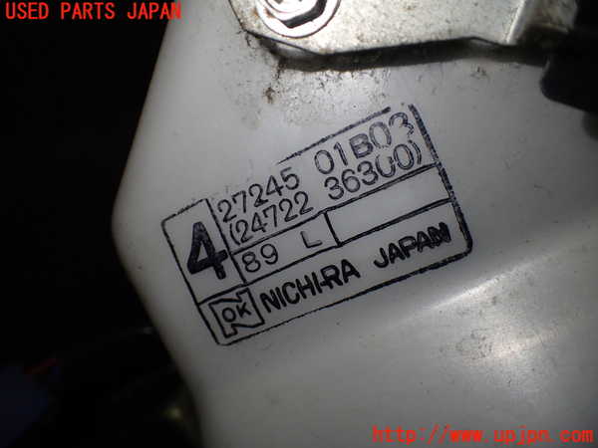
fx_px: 518
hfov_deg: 60.0
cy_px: 224
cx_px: 299
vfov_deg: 46.8
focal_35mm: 30
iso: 125
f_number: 2.3
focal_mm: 5.4
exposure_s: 1/125
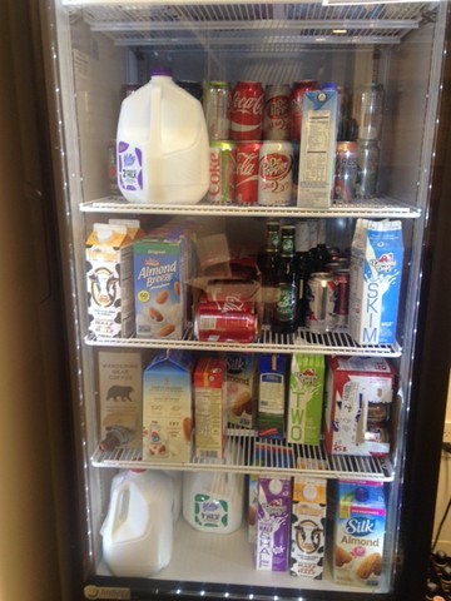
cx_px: 226
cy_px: 300
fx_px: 573
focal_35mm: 33
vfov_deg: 55.4
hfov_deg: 42.9
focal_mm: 4.12
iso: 50
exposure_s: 1/24
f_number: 2.4
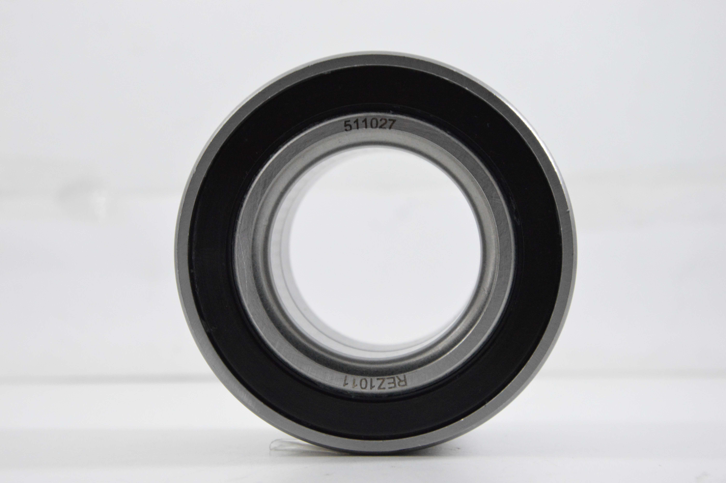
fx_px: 2116
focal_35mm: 105
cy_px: 242
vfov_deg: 13.0
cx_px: 363
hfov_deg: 19.5
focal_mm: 70
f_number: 8
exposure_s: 1/100
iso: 3200
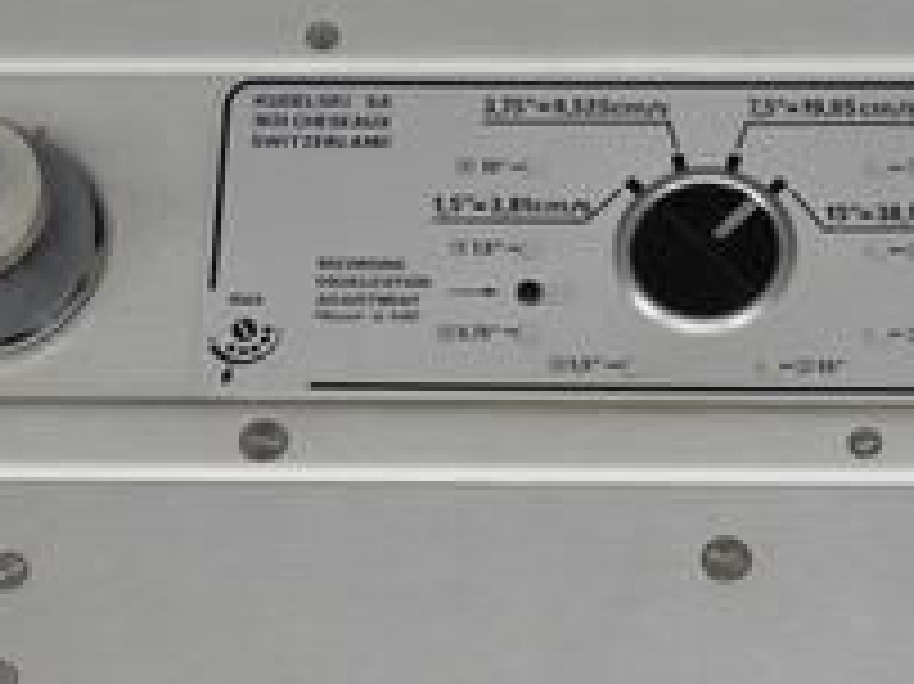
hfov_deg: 12.5
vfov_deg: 9.4
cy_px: 392
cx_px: 671
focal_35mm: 158
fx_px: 4169
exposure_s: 1/60
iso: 400
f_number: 7.1
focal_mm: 40
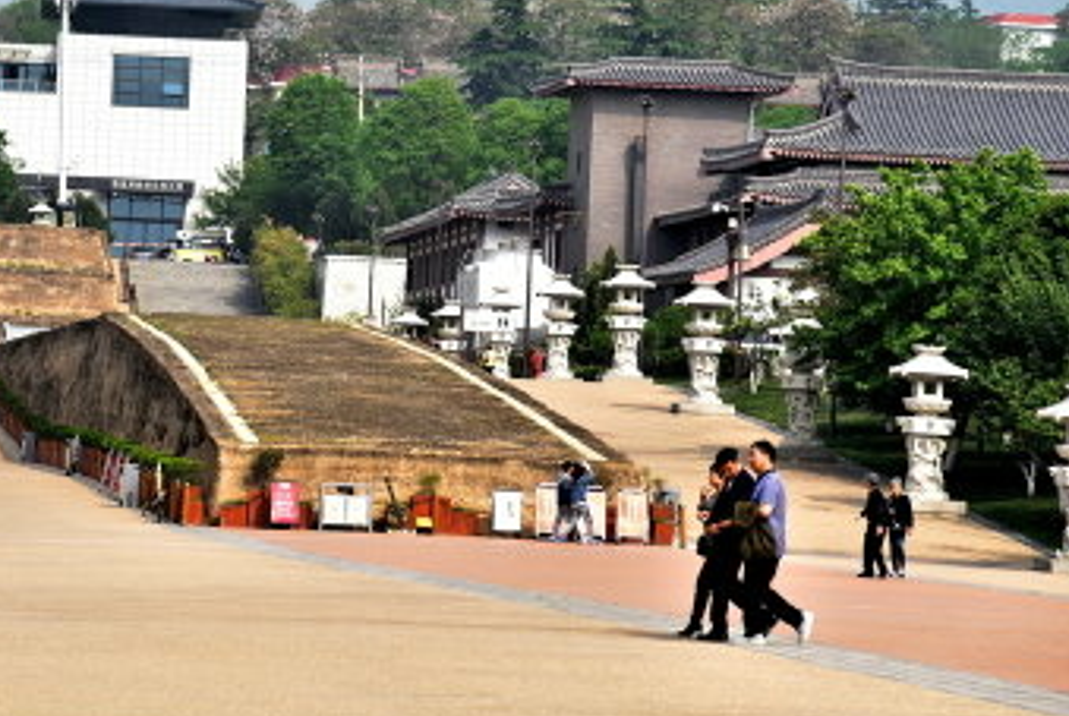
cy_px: 214
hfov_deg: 11.3
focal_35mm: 181
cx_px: 315
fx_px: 5382
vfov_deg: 7.6
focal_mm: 120
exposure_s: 1/160
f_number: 6.3
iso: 100
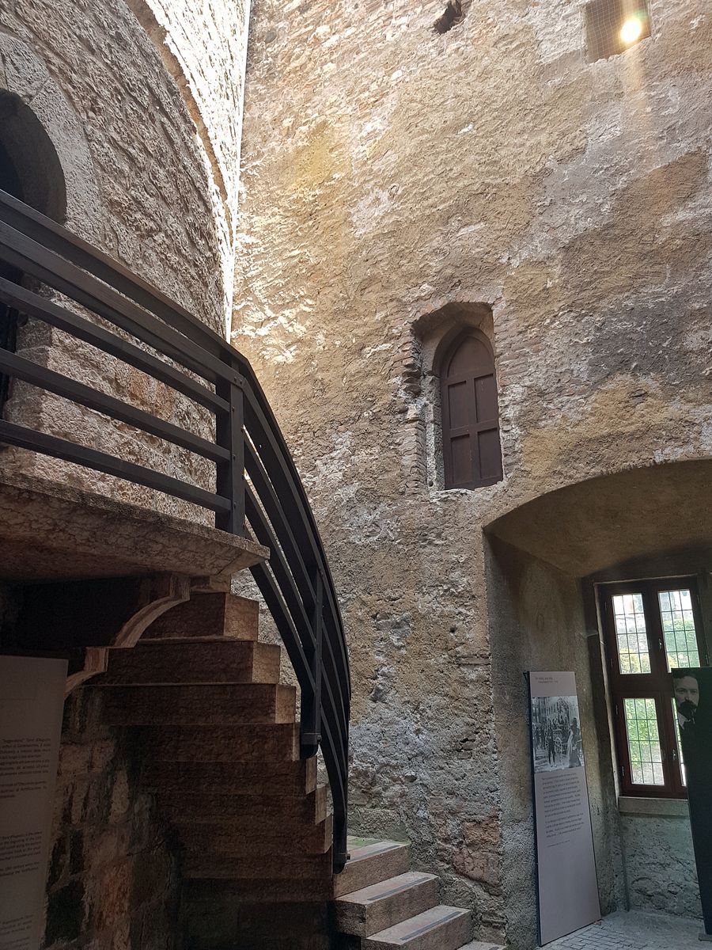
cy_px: 475
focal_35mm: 26
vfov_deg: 67.3
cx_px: 356
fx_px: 713
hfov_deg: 53.1
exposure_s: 1/143
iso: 50
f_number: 1.7
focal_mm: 4.2
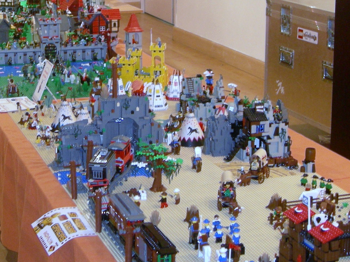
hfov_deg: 22.2
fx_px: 890
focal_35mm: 88
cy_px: 13
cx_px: 136
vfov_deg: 16.5
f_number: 2.9
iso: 200
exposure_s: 1/8.6
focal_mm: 9.1
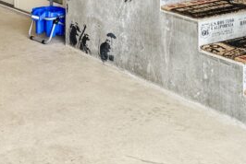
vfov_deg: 12.8
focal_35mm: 96
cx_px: 101
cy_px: -140
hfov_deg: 21.2
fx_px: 657
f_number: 1.78
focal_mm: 6.76
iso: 64
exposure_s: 1/166
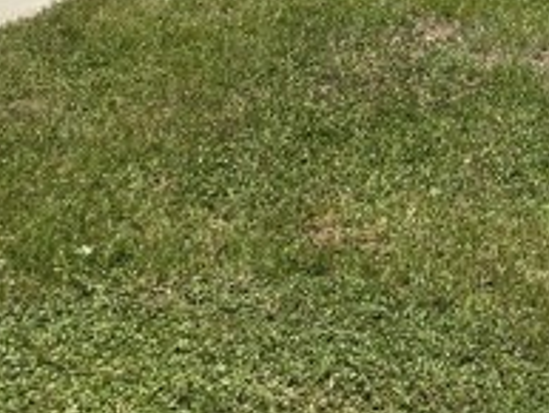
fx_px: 1936
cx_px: 782
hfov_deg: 15.1
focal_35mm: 122
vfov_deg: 11.2
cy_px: -356
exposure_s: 1/1406
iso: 12
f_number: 1.7
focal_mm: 6.3
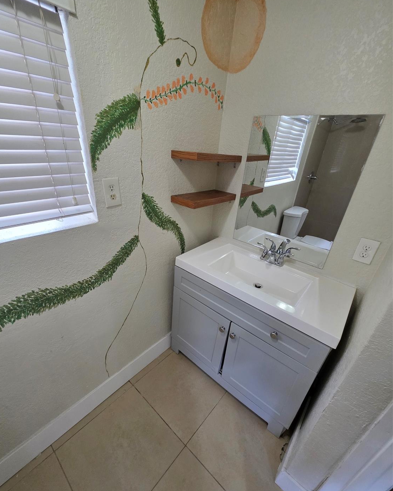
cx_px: 190
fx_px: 204
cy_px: 260
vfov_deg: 100.6
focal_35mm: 14
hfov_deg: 88.0
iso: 250
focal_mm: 2.2
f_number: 1.9
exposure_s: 1/120
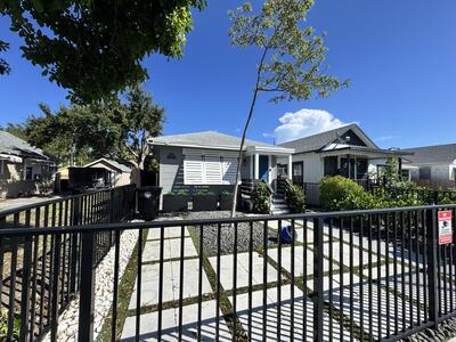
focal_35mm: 14
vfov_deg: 85.7
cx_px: 228
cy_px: 171
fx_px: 184
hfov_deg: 102.1
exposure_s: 1/2273
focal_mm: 2.22
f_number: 2.2
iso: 50
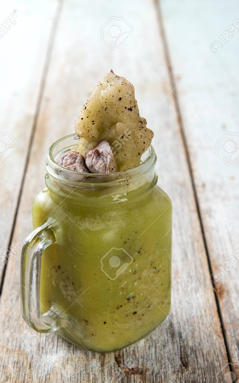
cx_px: 104
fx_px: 792
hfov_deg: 17.2
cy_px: 204
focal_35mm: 76
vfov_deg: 27.1
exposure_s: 1/160
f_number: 9
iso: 200
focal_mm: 70
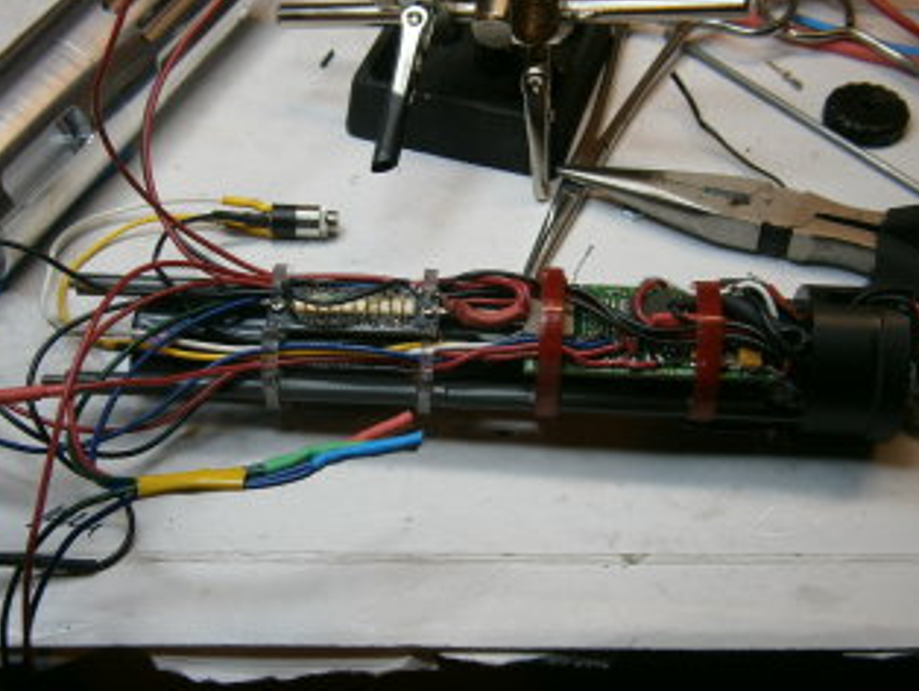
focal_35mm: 49
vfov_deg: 29.7
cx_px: 439
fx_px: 1302
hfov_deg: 38.9
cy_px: 367
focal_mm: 6.4
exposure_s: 1/50
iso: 80
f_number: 3.1
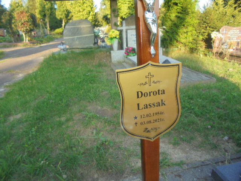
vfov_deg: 53.1
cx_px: 120
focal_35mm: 26
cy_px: 90
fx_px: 181
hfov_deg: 67.3
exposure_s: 1/125
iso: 100
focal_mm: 4.6
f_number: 3.5
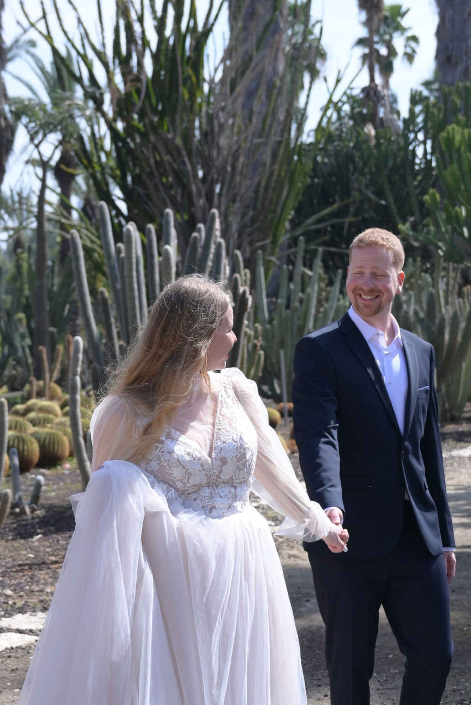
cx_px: 224
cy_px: 314
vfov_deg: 24.7
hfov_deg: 16.6
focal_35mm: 82
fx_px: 1612
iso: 100
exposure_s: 1/1000
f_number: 3.5
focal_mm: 33.5
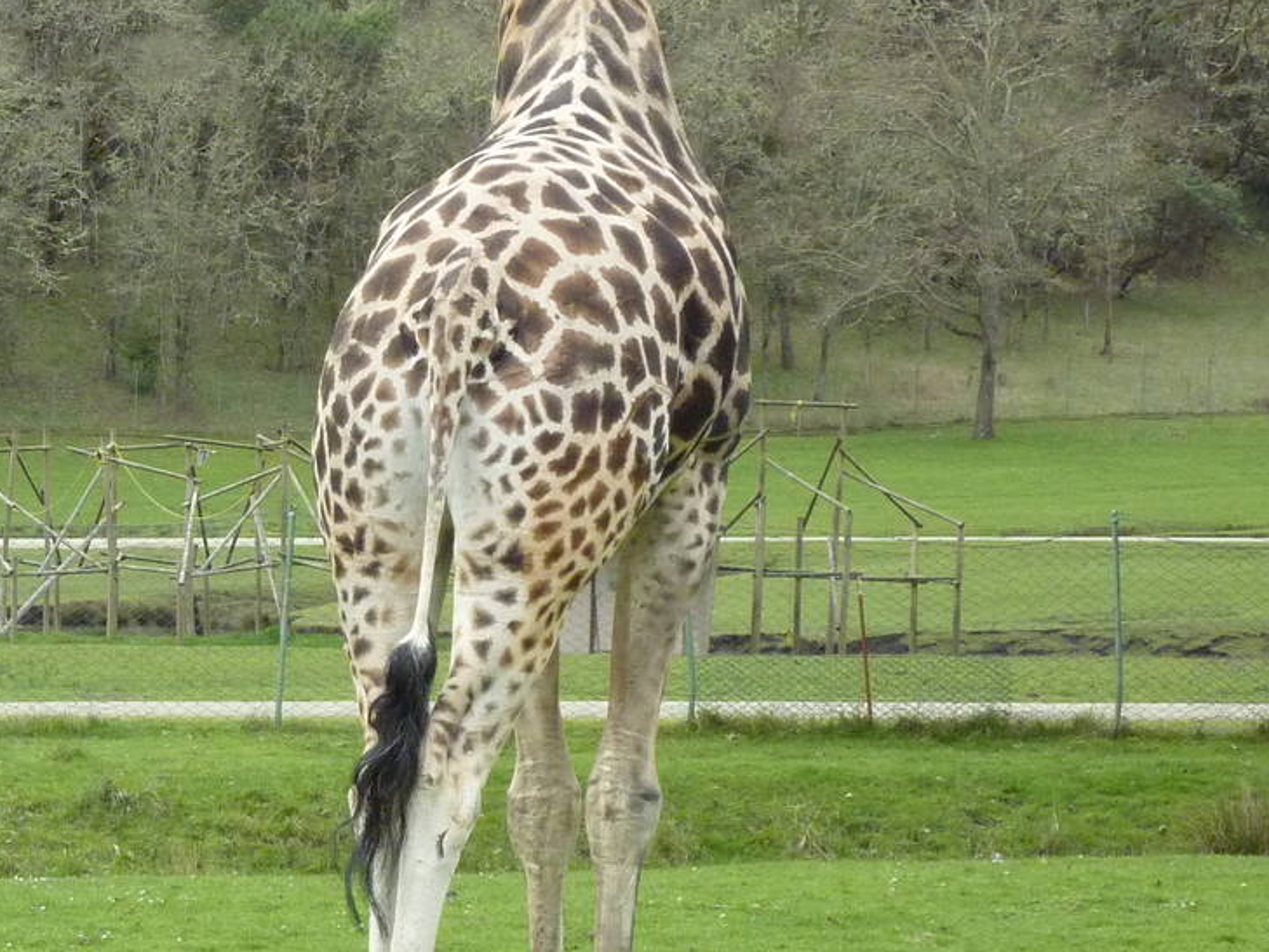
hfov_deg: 13.3
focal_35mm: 147
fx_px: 5390
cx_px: 45
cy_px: 329
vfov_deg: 10.1
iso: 250
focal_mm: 11
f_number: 4.1
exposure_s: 1/500
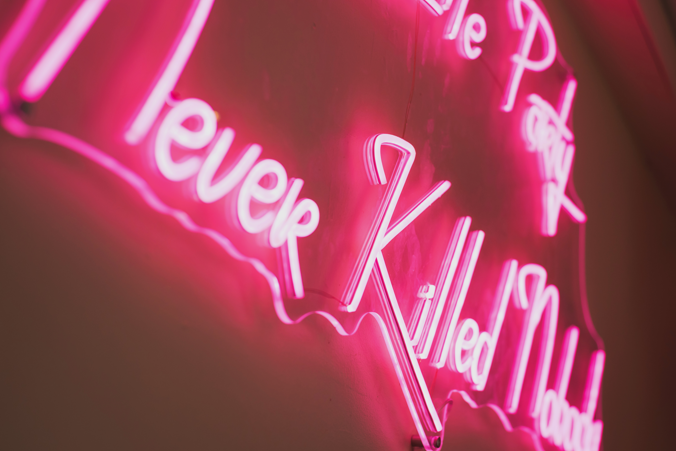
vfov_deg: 21.6
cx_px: 395
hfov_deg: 31.8
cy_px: 203
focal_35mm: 63
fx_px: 1183
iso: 500
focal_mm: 50
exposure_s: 1/640
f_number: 2.8
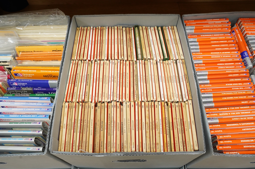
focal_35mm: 28
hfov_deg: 65.5
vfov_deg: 46.3
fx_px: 198
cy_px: 84
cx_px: 128
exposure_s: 1/100
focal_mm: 28
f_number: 7.1
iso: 2500
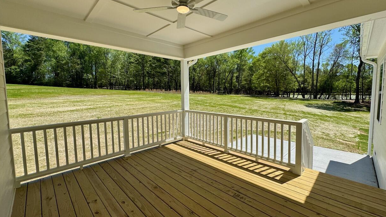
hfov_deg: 99.3
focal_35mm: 16
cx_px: 200
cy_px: 104
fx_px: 164
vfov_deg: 67.0
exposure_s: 1/2146
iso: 50
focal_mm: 2.22
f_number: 2.2
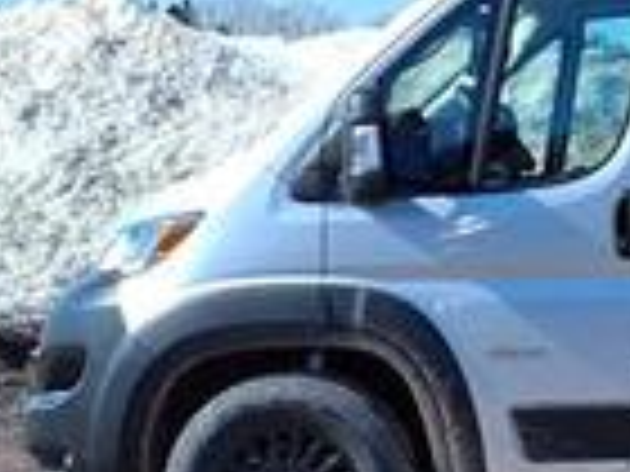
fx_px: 1765
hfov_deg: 17.7
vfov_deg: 15.2
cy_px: 193
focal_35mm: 97
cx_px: 1004
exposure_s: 1/2000
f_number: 1.9
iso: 40
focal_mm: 3.58
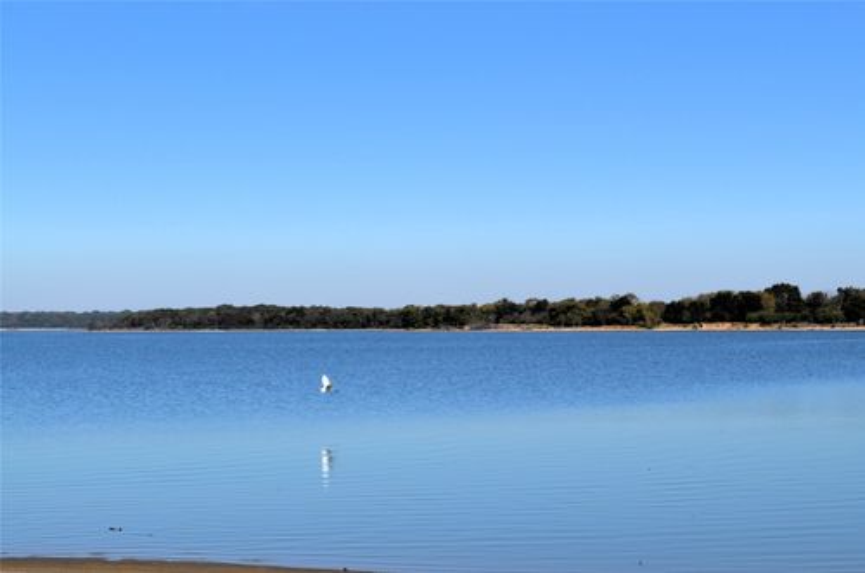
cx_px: 432
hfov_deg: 24.8
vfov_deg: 16.6
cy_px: 286
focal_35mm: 82
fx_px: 1966
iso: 100
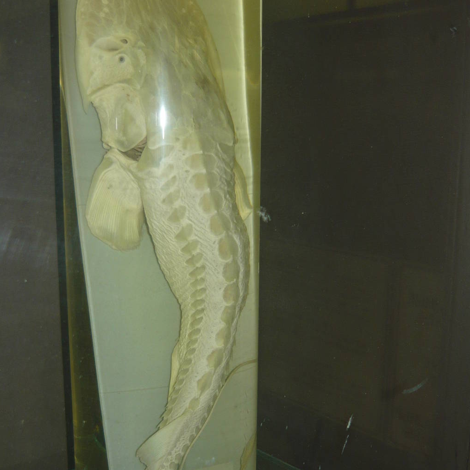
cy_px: 279
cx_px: 214
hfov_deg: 36.8
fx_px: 707
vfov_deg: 36.7
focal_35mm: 46
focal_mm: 5.5
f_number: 2.8
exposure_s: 1/30
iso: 100
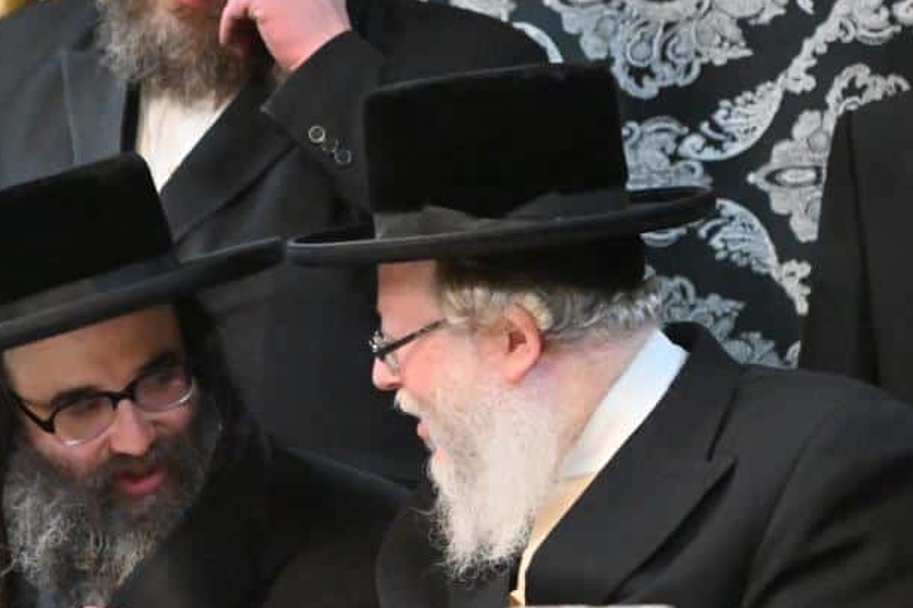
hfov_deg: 6.9
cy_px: 479
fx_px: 7606
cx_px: 311
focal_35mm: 300
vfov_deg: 4.6
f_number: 4
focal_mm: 120
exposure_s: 1/160
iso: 2500
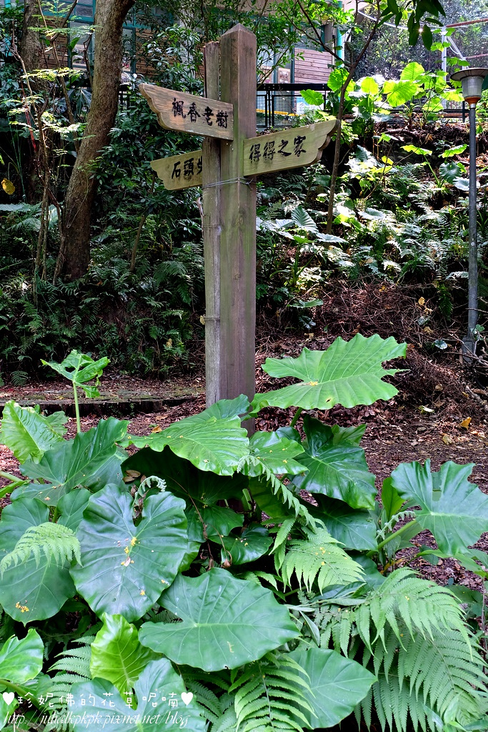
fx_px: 854
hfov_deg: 31.9
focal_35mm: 42
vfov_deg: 46.4
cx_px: 244
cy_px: 366
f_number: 9
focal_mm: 28.2
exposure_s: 1/42
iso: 800
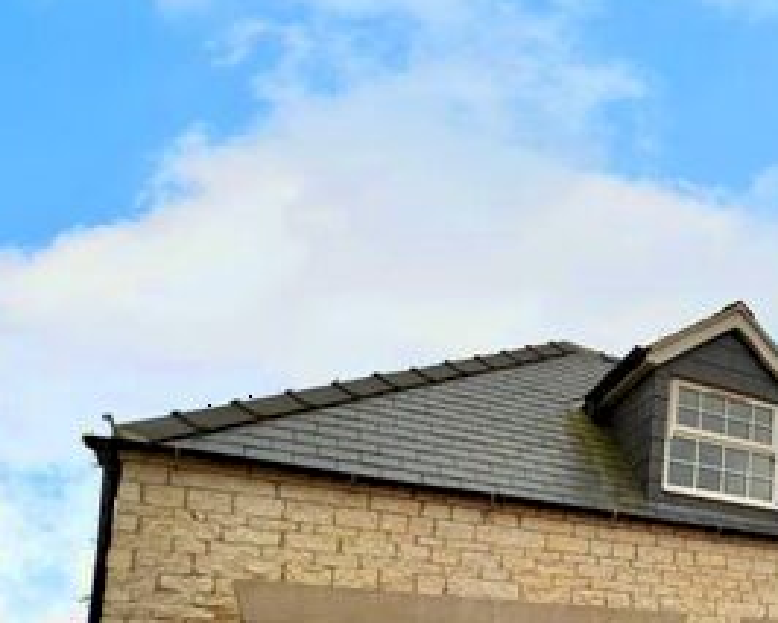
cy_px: 551
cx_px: 1000
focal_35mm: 36
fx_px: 829
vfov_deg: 38.6
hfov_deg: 35.3
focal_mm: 2.22
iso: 40
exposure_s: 1/2132
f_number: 2.2
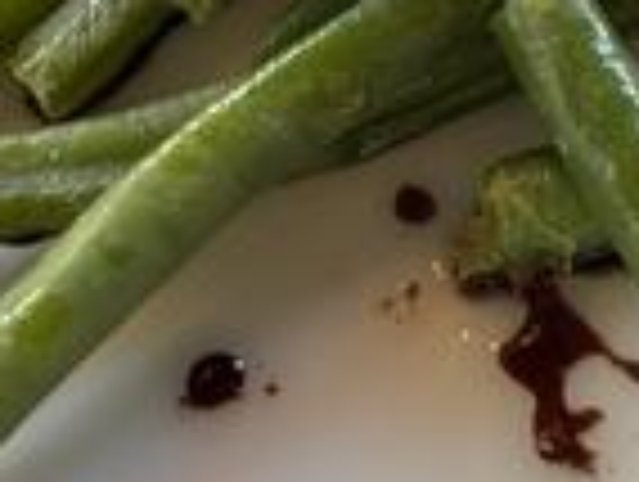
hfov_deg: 13.4
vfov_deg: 9.7
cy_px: -342
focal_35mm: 146
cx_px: 504
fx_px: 2700
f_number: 1.6
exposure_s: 1/100
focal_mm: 5.96
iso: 125
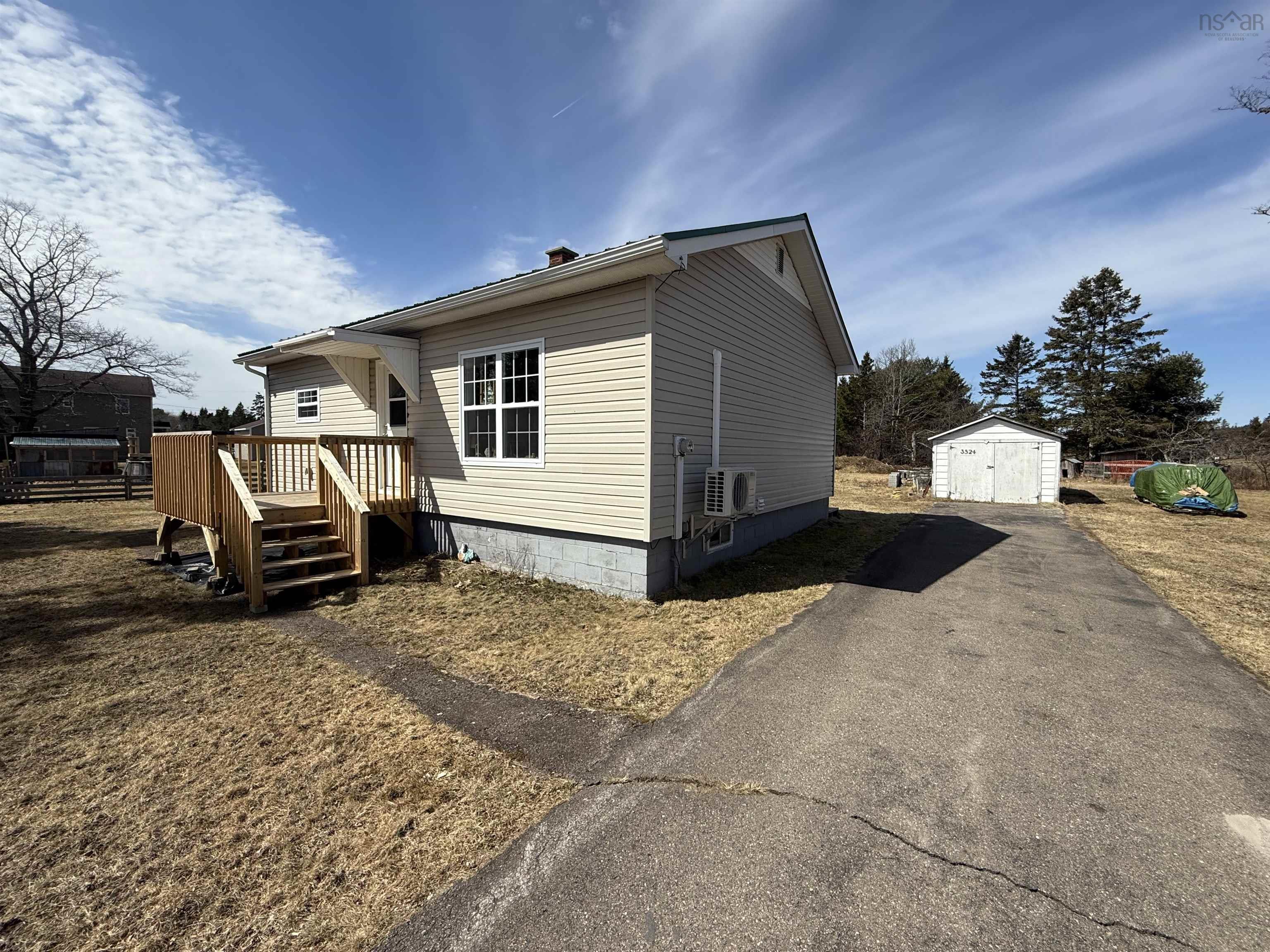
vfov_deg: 85.7
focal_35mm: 14
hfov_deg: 102.1
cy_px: 476
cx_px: 635
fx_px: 514
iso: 50
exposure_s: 1/2717
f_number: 2.2
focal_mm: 2.22
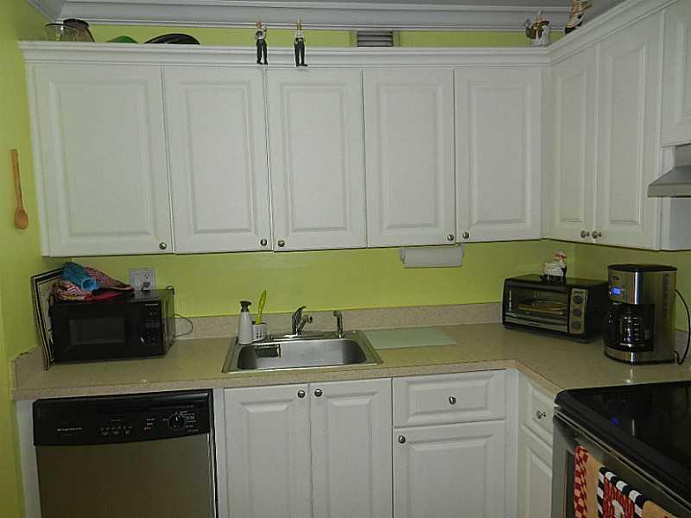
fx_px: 499
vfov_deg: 54.9
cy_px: 259
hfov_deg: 69.4
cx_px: 346
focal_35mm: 25
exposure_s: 1/30
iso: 200
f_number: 3.5
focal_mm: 4.5
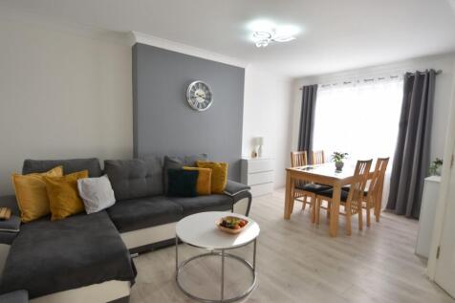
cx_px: 228
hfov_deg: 90.0
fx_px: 227
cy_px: 152
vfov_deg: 67.3
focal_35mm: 18
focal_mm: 12
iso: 100
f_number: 4.5
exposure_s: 1/60
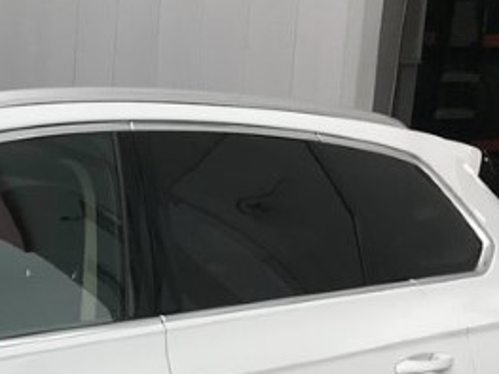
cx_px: -323
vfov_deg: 12.9
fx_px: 1571
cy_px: 535
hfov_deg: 16.0
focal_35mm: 109
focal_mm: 3.99
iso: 20
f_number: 1.8
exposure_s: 1/210
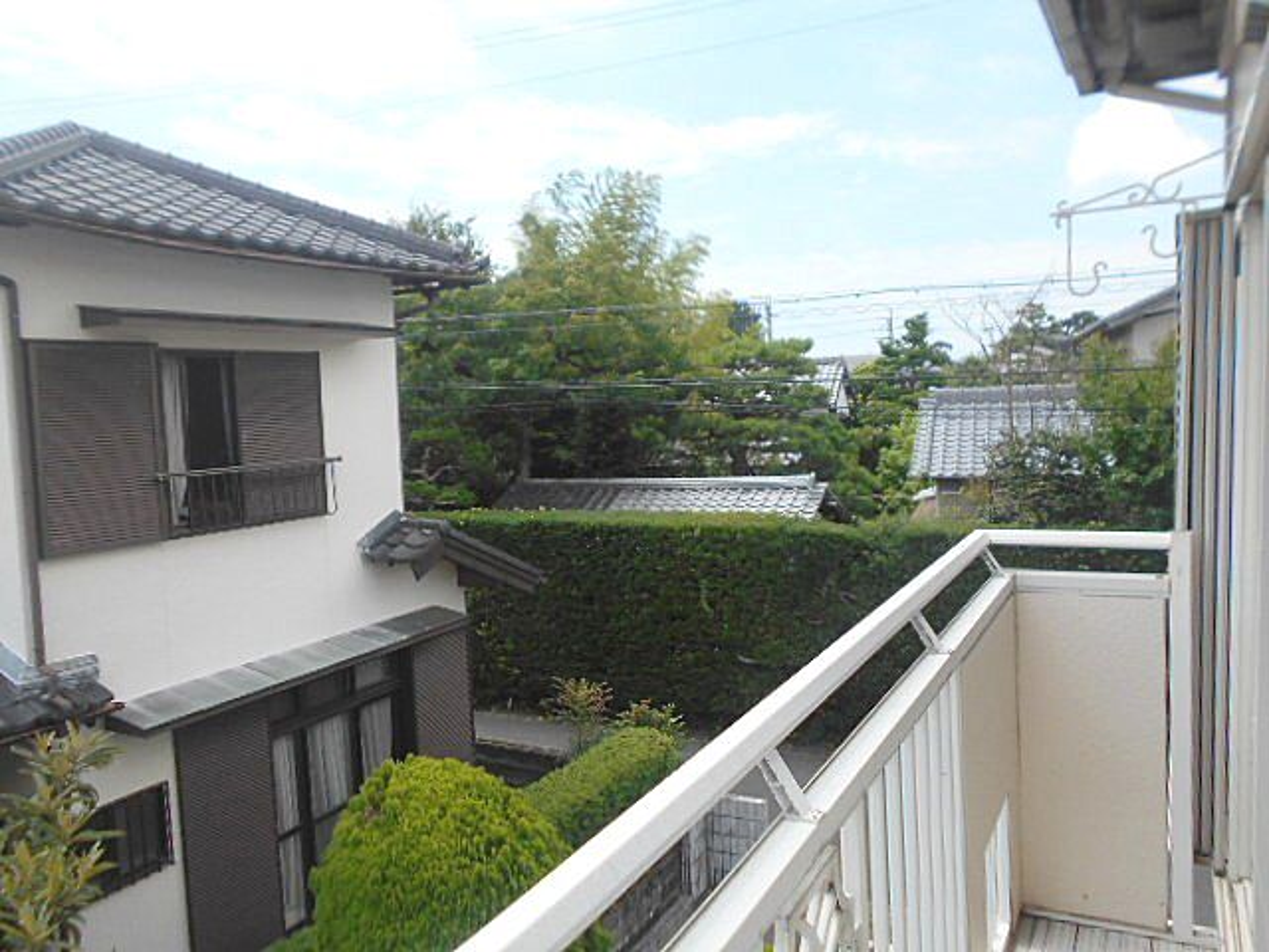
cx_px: 634
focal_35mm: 26
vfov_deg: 53.1
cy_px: 476
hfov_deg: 67.3
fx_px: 953
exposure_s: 1/800
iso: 80
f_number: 3.2
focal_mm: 4.6
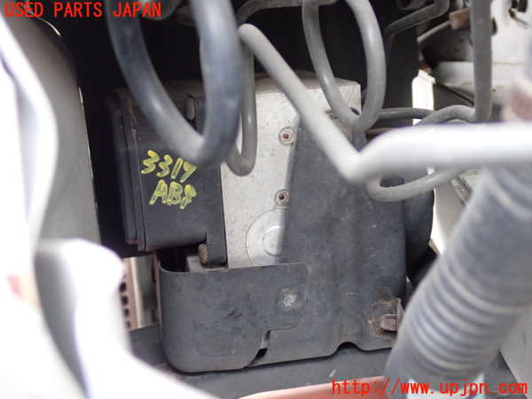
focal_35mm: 47
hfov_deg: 40.4
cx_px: 266
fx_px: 722
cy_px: 200
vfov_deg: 30.9
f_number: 3.1
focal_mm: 8.4
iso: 640
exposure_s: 1/50
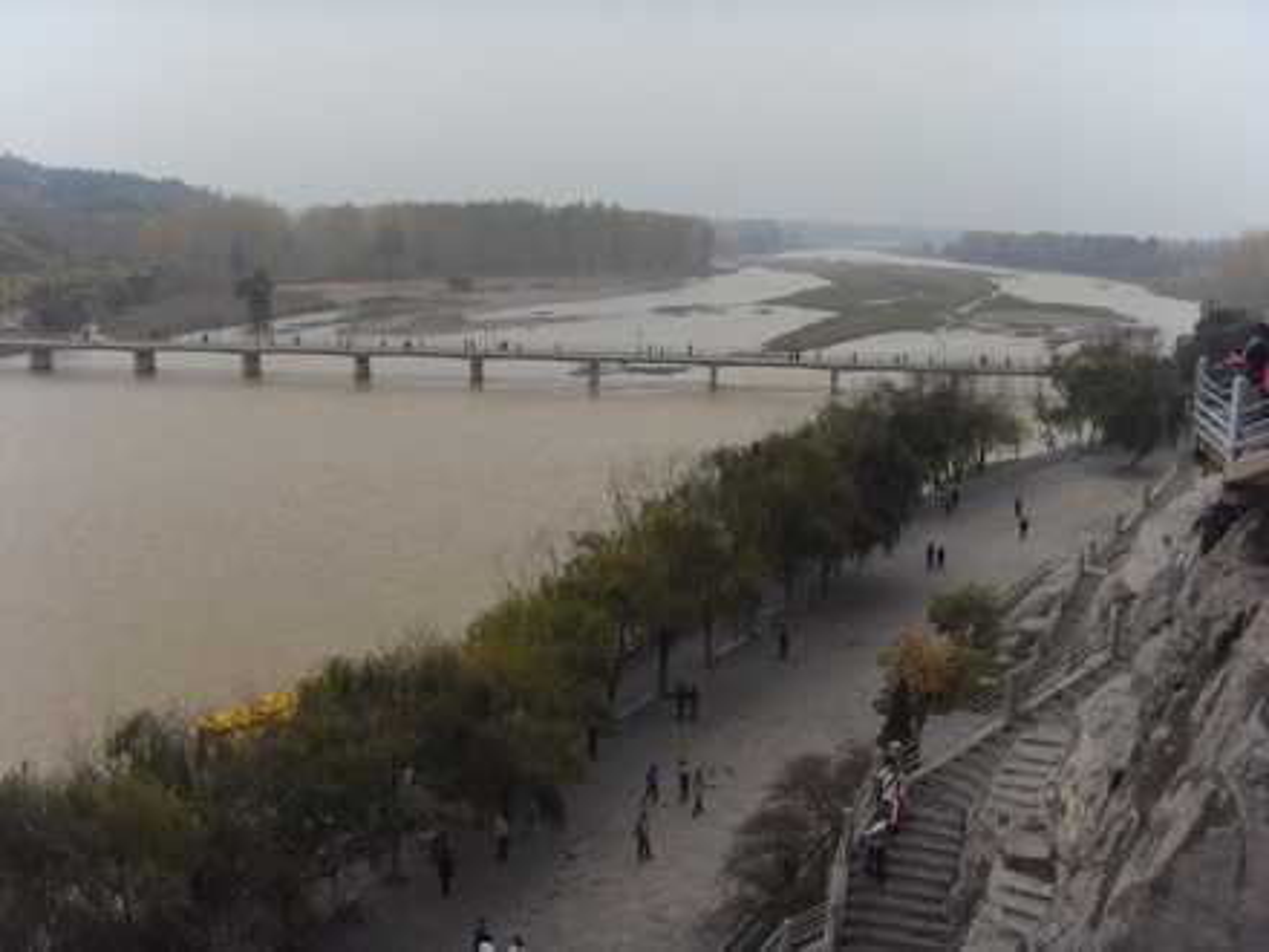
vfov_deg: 36.8
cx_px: 634
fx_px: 1430
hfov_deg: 47.9
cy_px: 476
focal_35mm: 39
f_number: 3.5
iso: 80
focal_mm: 6.6
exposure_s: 1/350
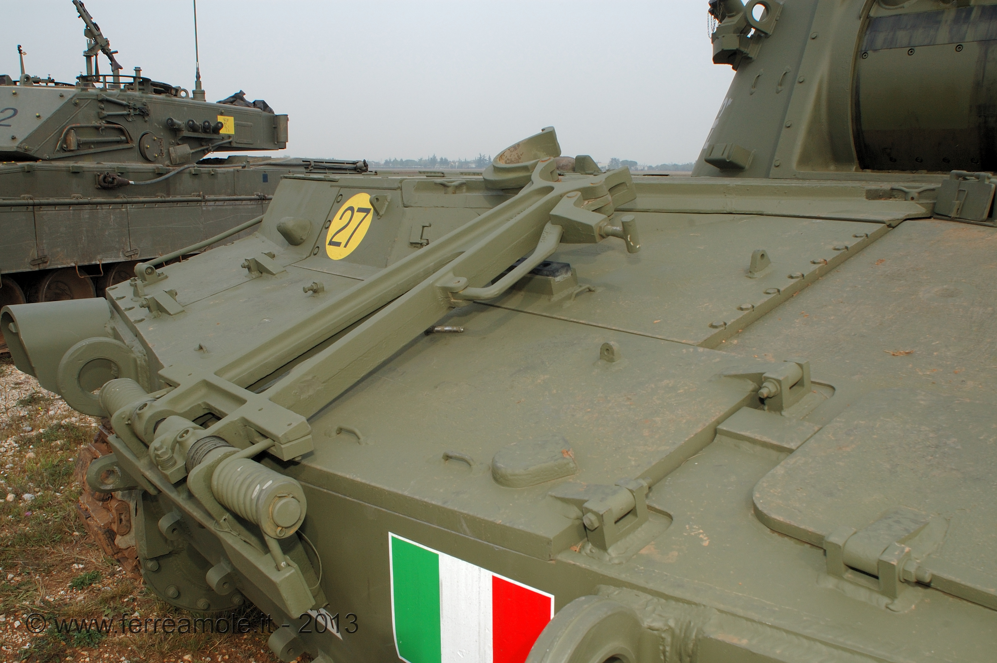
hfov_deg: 62.0
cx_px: 498
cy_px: 332
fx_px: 830
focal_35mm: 30
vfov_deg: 43.5
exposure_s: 1/200
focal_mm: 20
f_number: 10
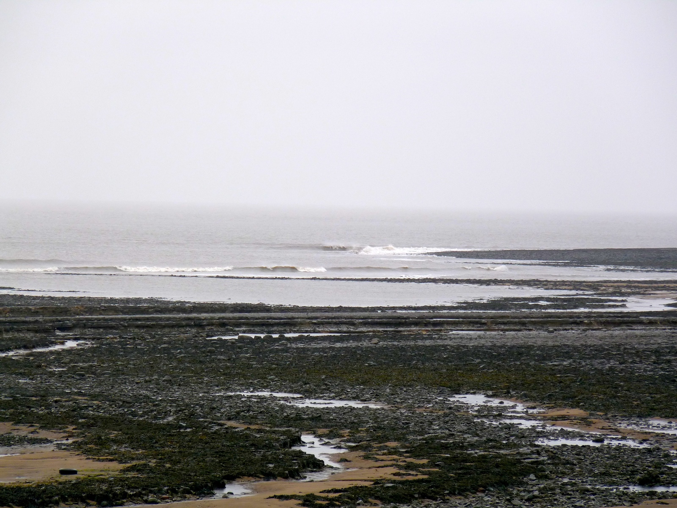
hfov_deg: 8.2
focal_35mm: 240
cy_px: 254
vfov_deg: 6.2
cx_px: 338
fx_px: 4694
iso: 100
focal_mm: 42.6
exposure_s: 1/60
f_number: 3.7
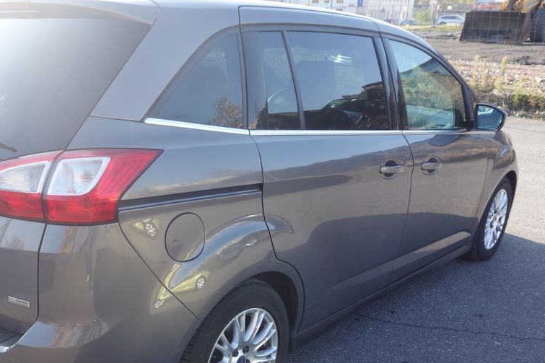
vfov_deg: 34.7
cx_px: 199
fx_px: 575
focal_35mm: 38
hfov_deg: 50.1
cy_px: 240
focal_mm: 10.4
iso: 125
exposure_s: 1/100
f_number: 5
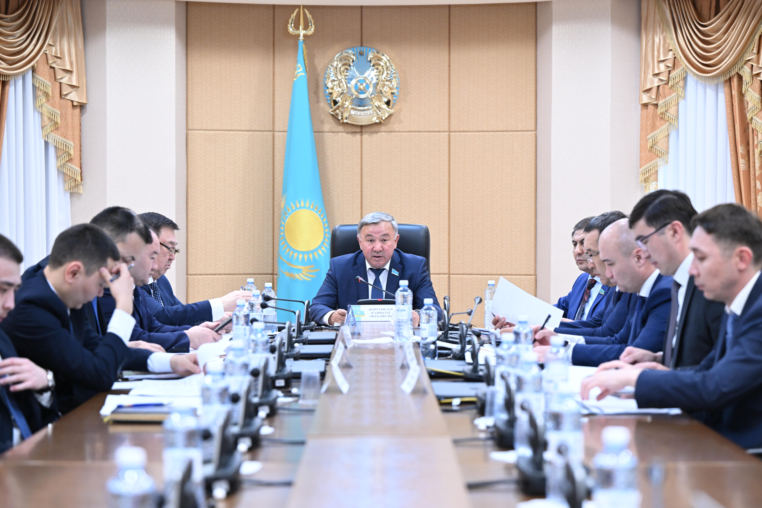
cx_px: 381
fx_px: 1820
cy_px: 254
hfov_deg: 23.6
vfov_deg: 15.9
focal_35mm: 86
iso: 2500
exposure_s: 1/160
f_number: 3.5
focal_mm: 86
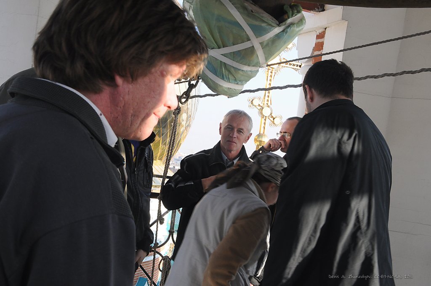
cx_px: 216
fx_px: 628
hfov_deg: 37.9
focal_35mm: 52
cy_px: 143
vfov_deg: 25.7
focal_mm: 35
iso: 500
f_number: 14
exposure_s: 1/60
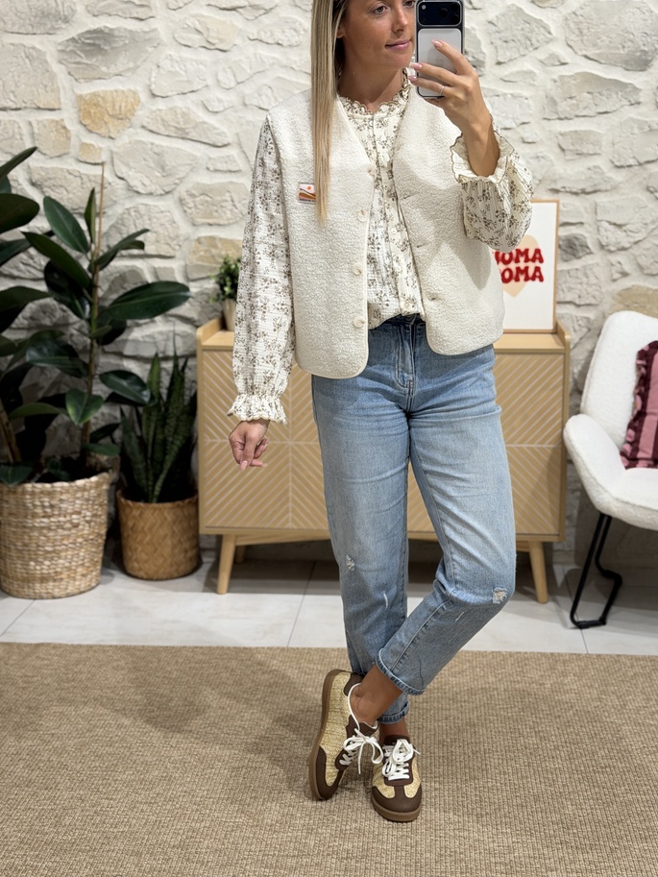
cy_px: 399
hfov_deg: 27.5
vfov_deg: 36.1
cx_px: 354
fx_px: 1343
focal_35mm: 53
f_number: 1.78
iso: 50
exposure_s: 1/100
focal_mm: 6.76
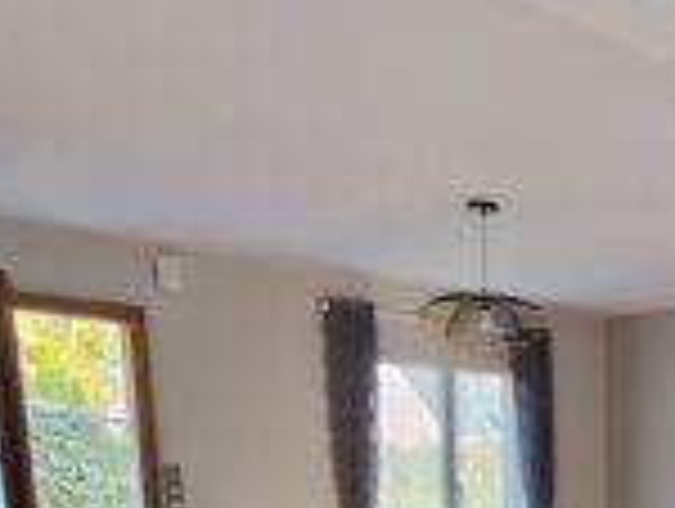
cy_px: 697
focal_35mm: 48
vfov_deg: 25.3
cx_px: 738
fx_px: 937
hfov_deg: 34.4
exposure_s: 1/50
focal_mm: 1.65
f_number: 2.2
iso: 153
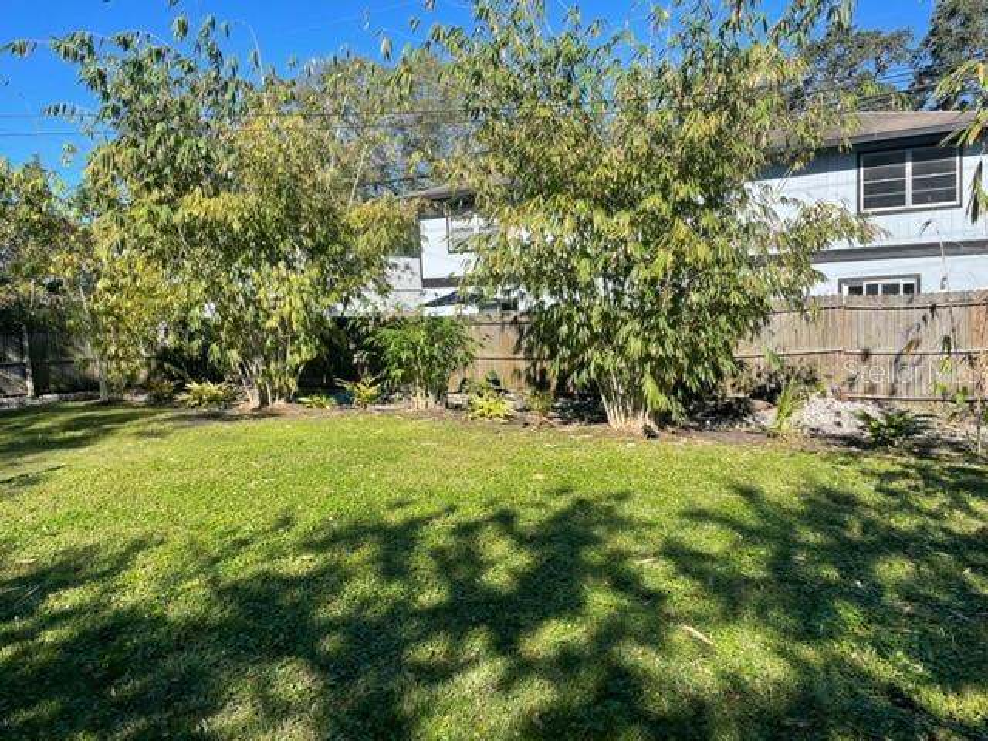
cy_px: 370
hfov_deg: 67.3
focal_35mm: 26
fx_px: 742
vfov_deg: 53.1
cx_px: 494
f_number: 1.6
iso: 32
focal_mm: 4.2
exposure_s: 1/2020
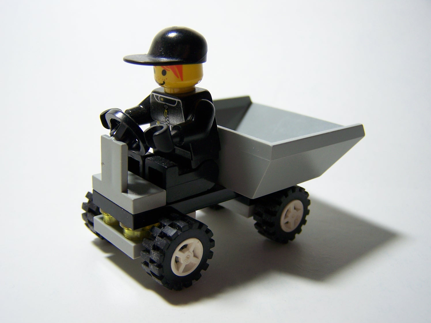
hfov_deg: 49.0
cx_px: 216
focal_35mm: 38
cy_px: 162
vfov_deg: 37.7
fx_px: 473
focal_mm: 6.3
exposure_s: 1/50
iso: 80
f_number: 2.8
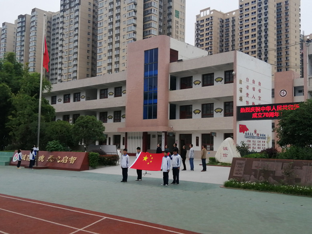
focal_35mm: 37
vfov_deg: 38.7
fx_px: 333
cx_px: 156
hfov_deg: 50.1
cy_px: 117
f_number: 1.8
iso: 50
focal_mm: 3.6
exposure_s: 1/396
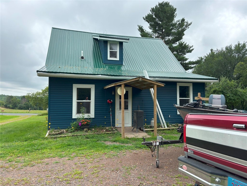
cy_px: 93
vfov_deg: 53.1
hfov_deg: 67.3
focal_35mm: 26
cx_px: 124
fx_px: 186
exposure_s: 1/1381
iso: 50
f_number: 1.6
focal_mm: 5.96
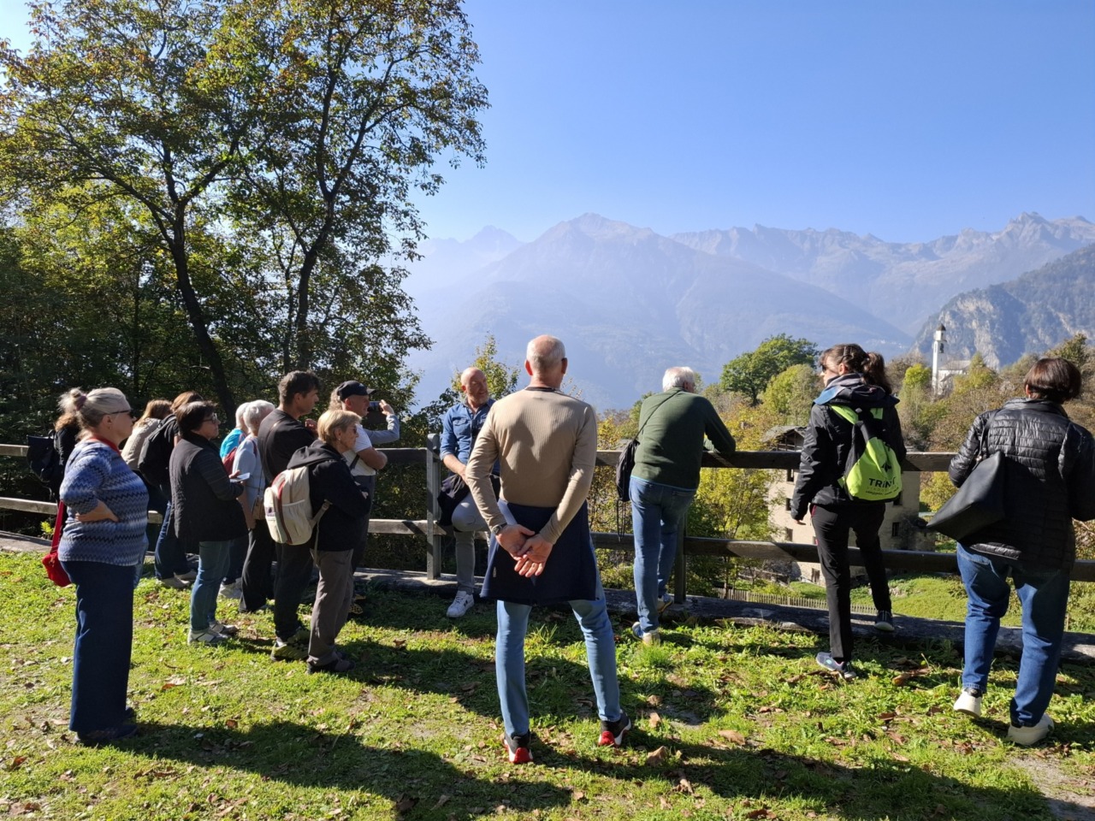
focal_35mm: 23
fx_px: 728
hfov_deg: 73.9
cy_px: 410
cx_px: 548
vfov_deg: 58.9
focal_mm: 5.54
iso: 50
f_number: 1.8
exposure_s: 1/1161
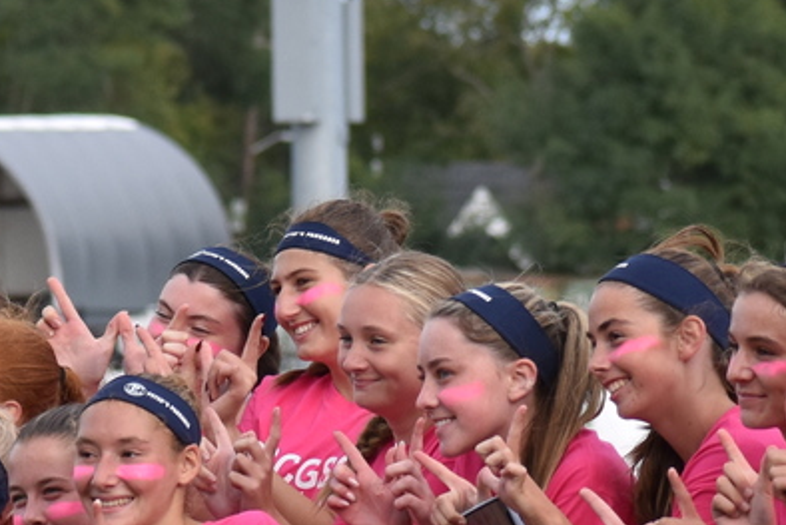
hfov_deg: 3.7
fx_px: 12230
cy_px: 409
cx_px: -130
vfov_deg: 2.5
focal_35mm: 560
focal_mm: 98
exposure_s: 1/1250
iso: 400
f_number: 5.6
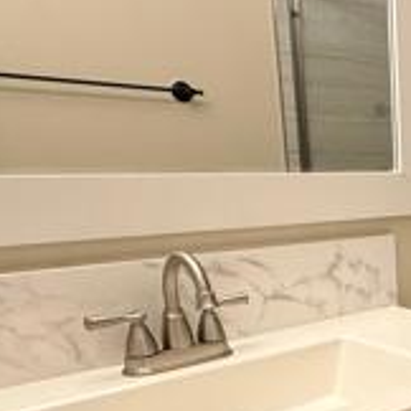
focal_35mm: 49
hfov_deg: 26.7
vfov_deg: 33.4
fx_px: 658
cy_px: 345
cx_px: 589
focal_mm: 2.22
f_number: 2.2
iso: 320
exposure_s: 1/120
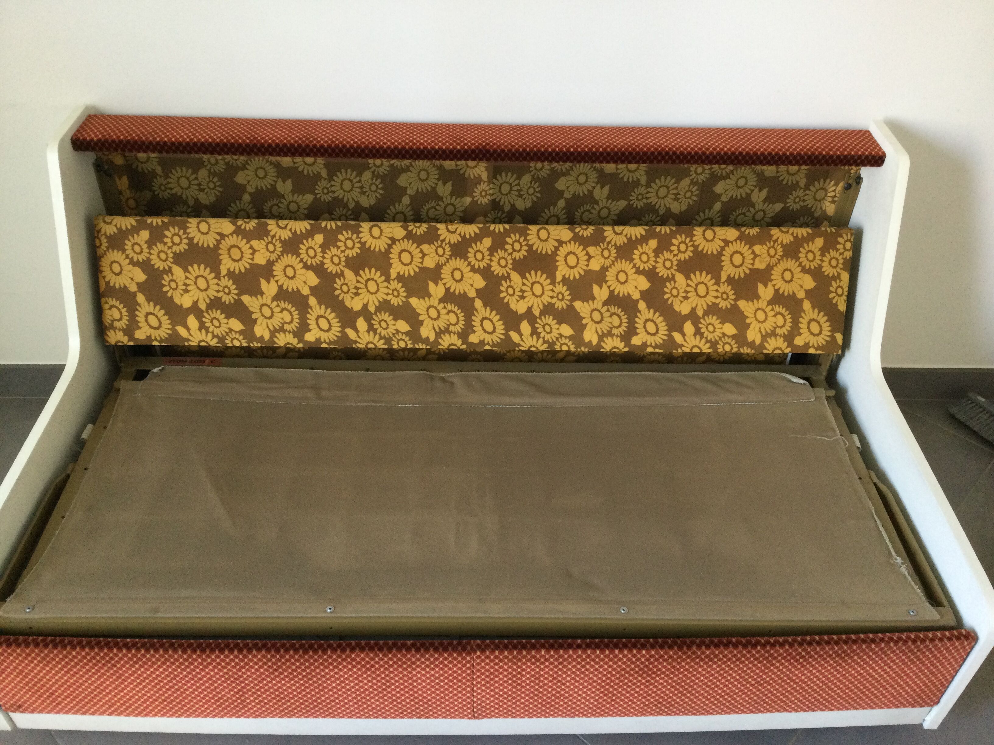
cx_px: 497
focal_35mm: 31
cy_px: 372
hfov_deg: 58.4
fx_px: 890
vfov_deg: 45.4
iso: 160
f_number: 2.4
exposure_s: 1/33
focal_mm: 3.3
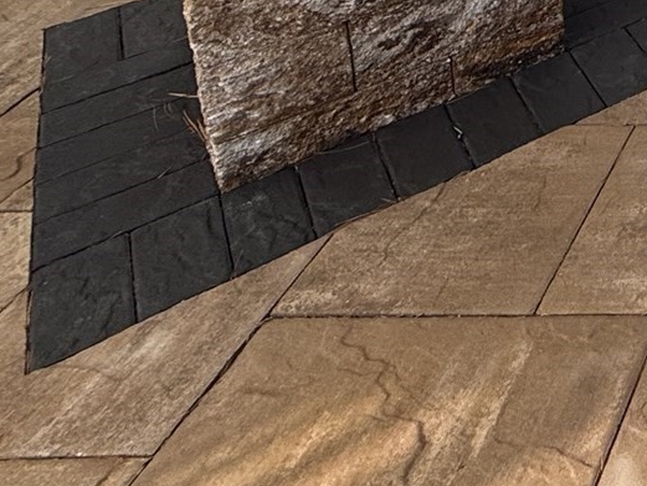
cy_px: -440
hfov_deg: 23.2
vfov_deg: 18.8
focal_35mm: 55
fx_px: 1028
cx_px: 1097
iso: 64
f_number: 2.2
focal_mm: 2.22
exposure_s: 1/1068
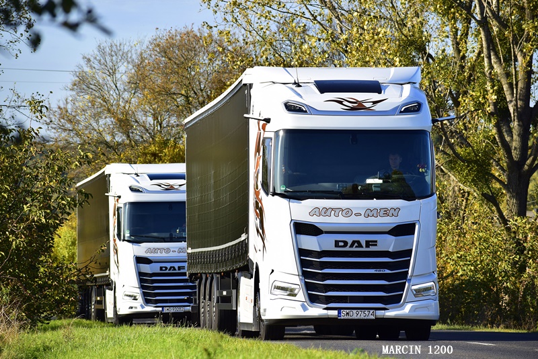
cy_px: 180
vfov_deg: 6.5
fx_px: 3139
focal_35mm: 210
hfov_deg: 9.8
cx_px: 269
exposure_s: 1/1000
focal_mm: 140
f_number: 6.3
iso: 400
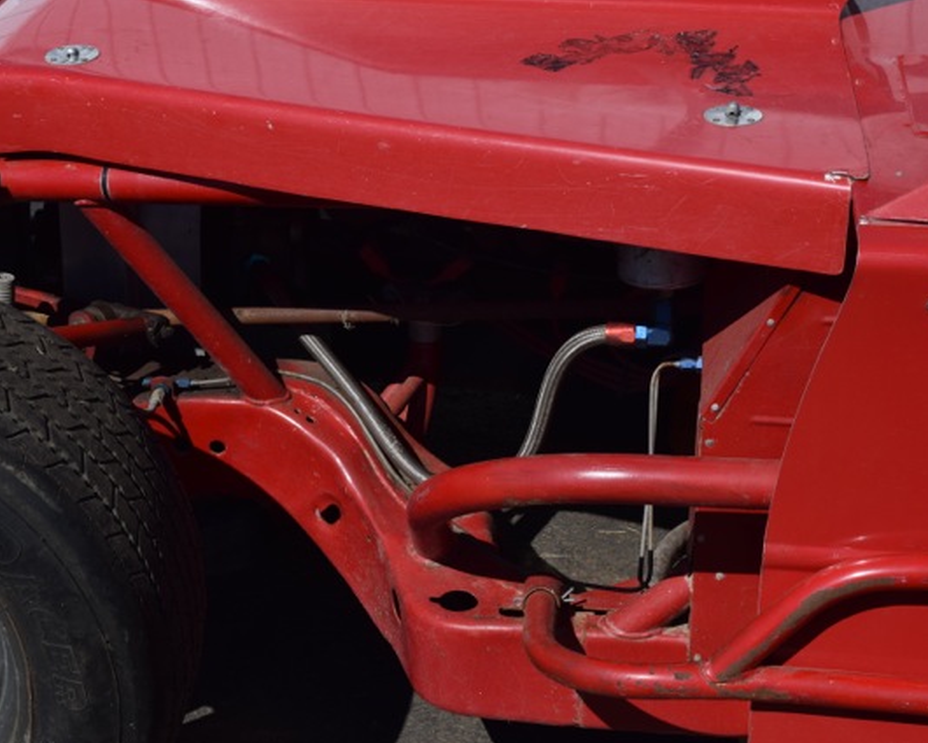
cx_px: 418
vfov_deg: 20.0
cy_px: 372
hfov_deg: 24.9
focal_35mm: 77
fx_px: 2103
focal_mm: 45
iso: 200
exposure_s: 1/500
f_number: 11
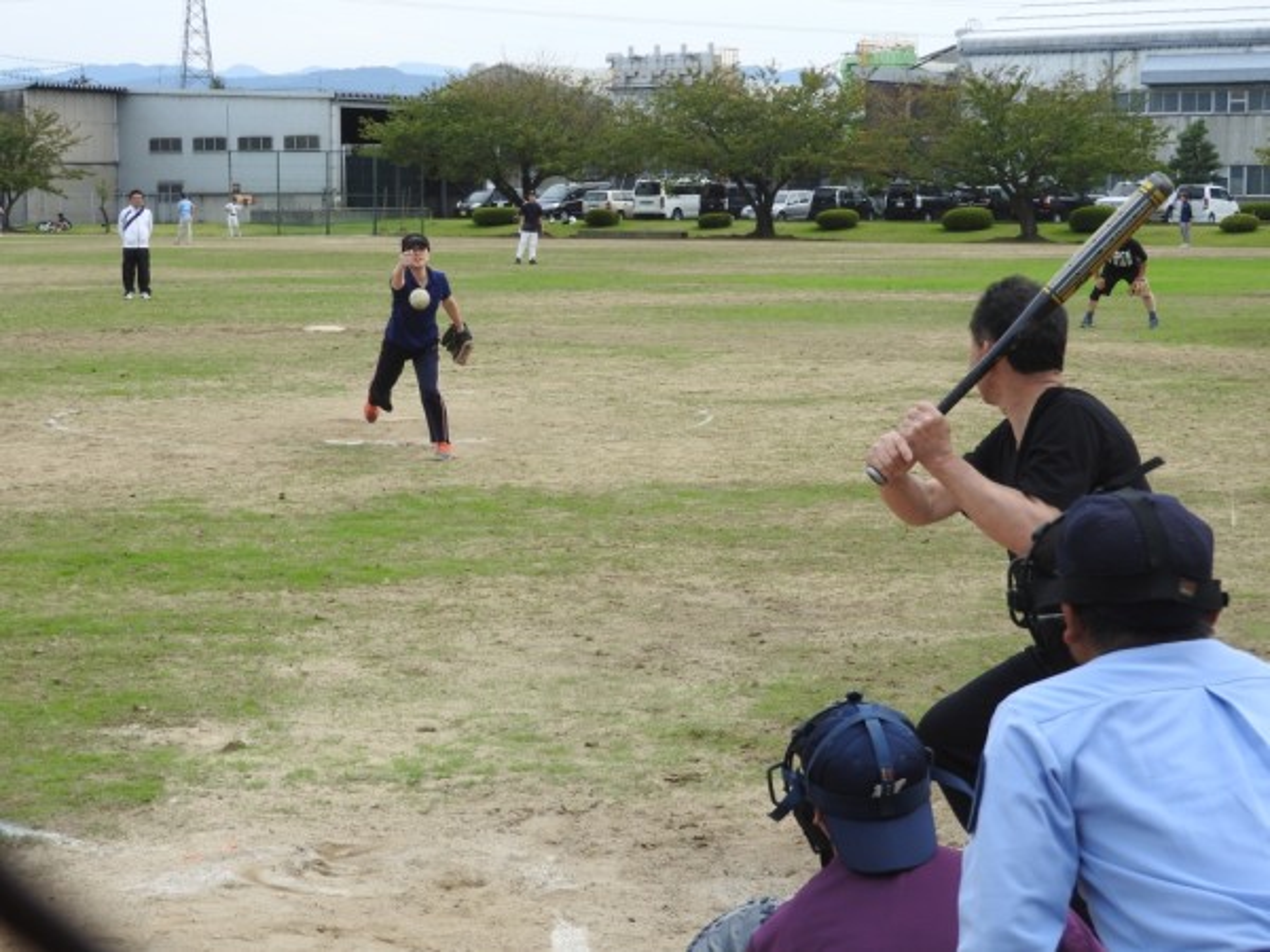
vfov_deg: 21.0
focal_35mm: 70
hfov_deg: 27.8
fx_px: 2568
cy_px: 476
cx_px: 635
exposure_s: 1/400
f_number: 4.5
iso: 100
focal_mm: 12.5
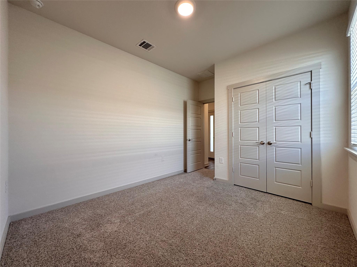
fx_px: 144
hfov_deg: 102.1
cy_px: 134
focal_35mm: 14
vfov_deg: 85.7
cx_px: 178
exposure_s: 1/120
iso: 200
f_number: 2.2
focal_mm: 2.22
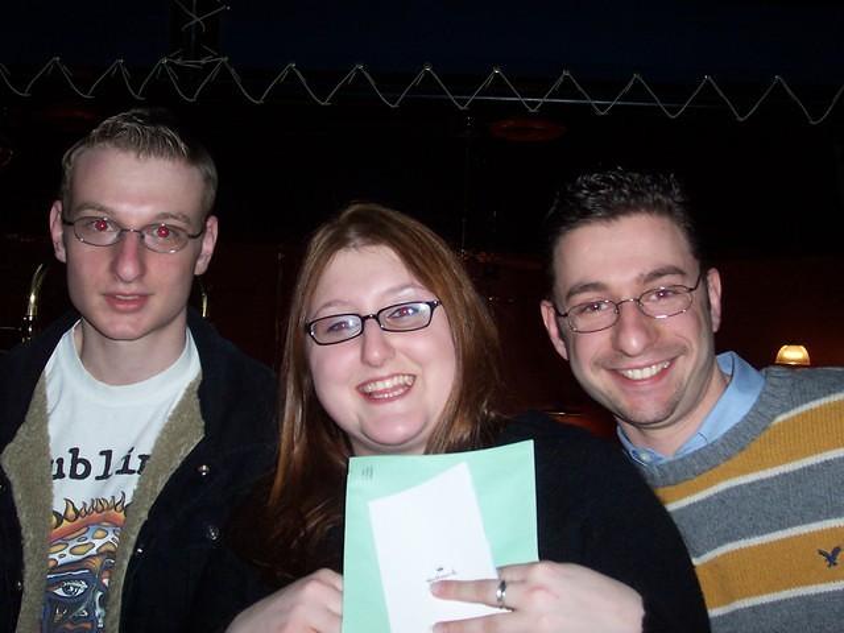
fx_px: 1122
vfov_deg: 31.5
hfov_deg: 41.2
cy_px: 316
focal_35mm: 46
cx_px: 422
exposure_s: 1/60
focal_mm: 7
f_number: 3
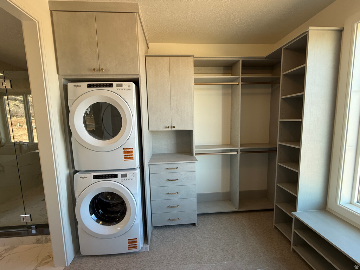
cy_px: 135
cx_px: 180
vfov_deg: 85.7
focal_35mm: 14
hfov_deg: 102.1
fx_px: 146
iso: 125
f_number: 2.2
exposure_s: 1/120
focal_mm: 2.22
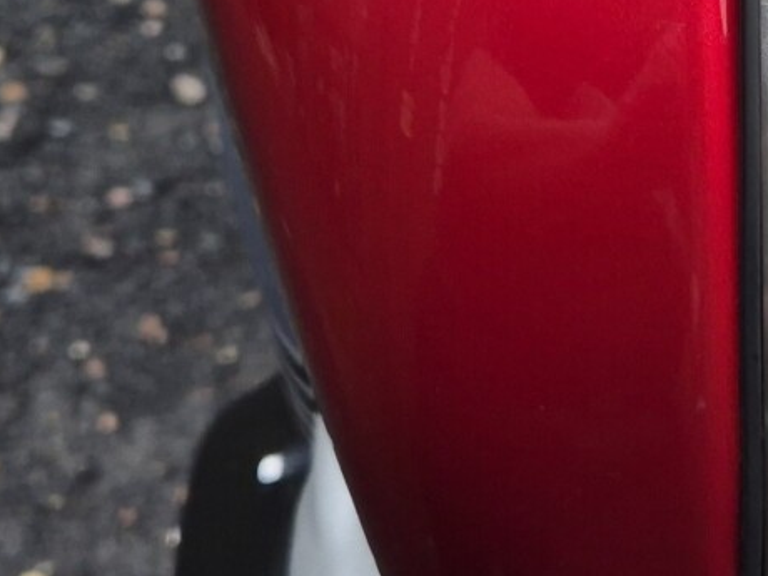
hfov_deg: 19.2
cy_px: -199
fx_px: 2219
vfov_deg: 14.1
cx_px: 730
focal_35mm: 100
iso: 25
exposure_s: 1/255
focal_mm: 5.4
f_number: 1.8
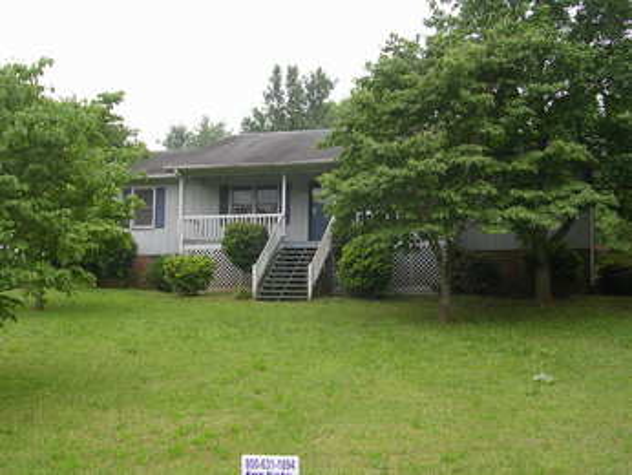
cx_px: 316
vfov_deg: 29.7
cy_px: 238
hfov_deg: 38.9
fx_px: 895
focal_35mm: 49
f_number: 3.1
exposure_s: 1/167
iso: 50
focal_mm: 7.5
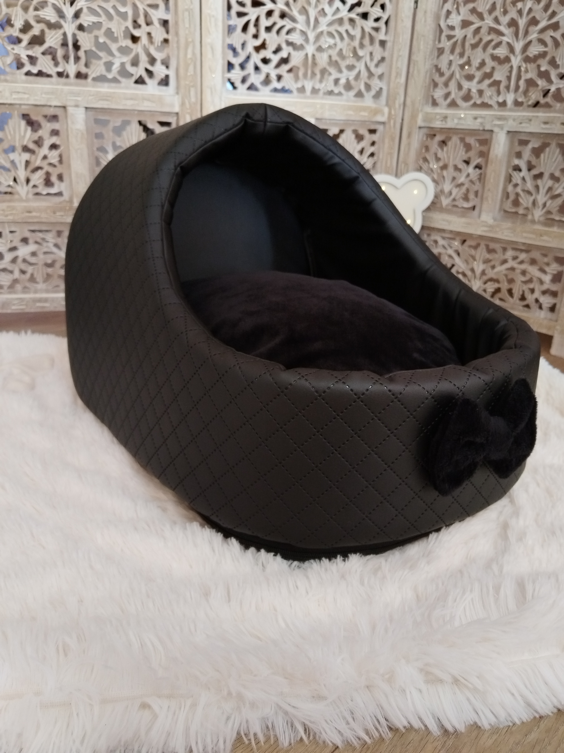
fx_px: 565
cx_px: 282
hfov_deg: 53.1
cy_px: 376
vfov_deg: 67.3
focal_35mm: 26
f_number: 1.9
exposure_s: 1/50
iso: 500
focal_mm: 4.95
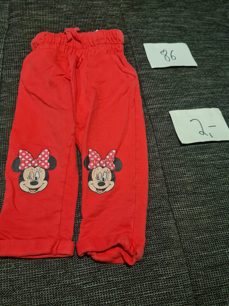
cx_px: 114
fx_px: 229
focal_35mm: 26
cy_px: 153
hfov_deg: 53.1
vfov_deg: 67.3
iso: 320
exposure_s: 1/100
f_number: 1.8
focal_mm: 5.4
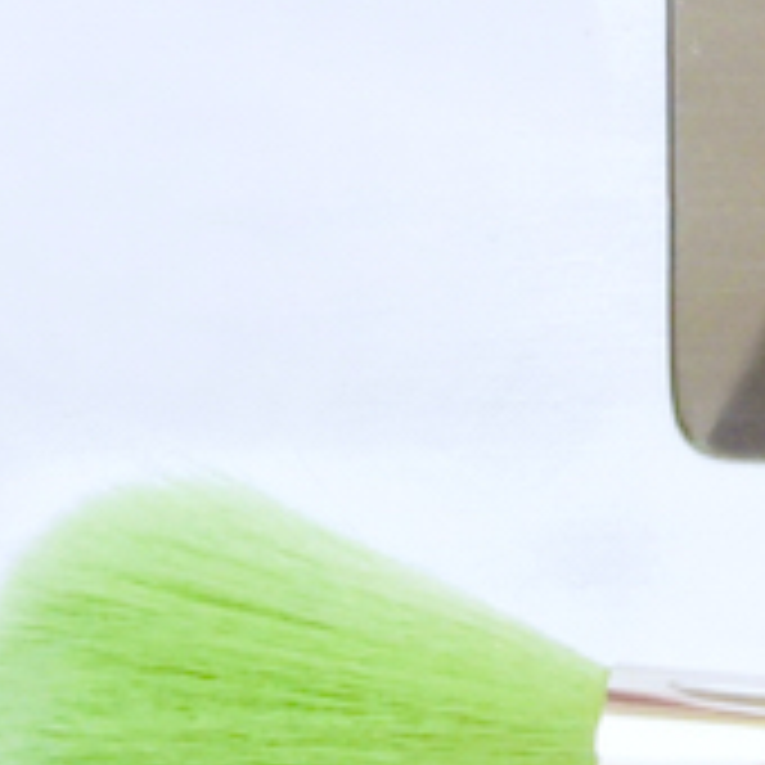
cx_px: 2097
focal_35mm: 300
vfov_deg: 5.8
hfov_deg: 5.5
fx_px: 7501
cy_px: -405
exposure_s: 1/200
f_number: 7.1
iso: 400
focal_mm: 50
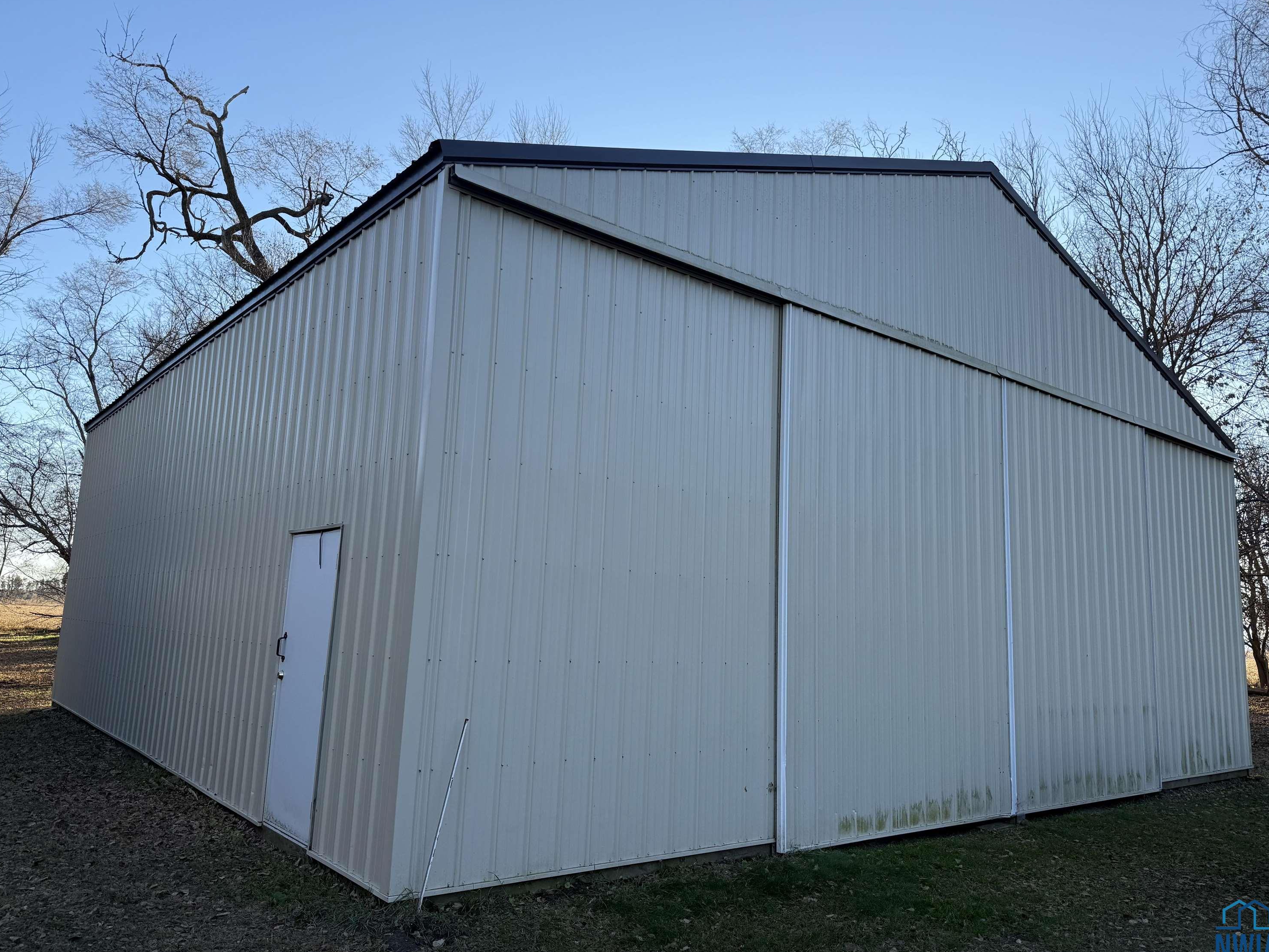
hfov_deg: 69.4
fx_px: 917
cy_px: 469
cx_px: 622
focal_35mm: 25
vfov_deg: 54.9
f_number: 1.78
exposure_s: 1/1337
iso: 80
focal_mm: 6.76
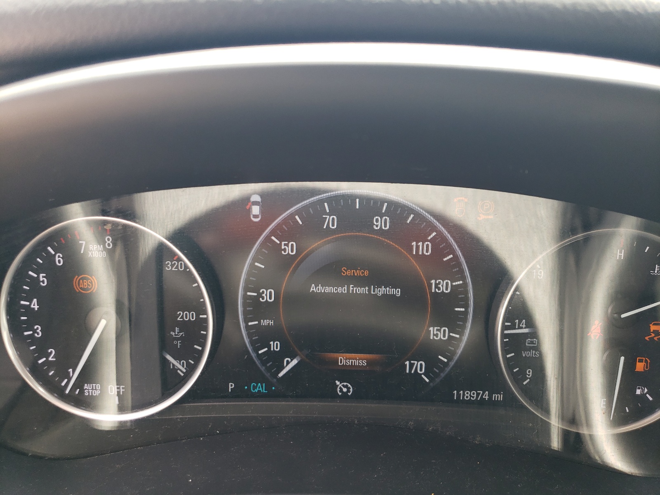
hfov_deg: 67.3
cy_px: 248
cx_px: 330
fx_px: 496
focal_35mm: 26
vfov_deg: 53.1
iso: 50
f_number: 1.5
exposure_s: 1/101
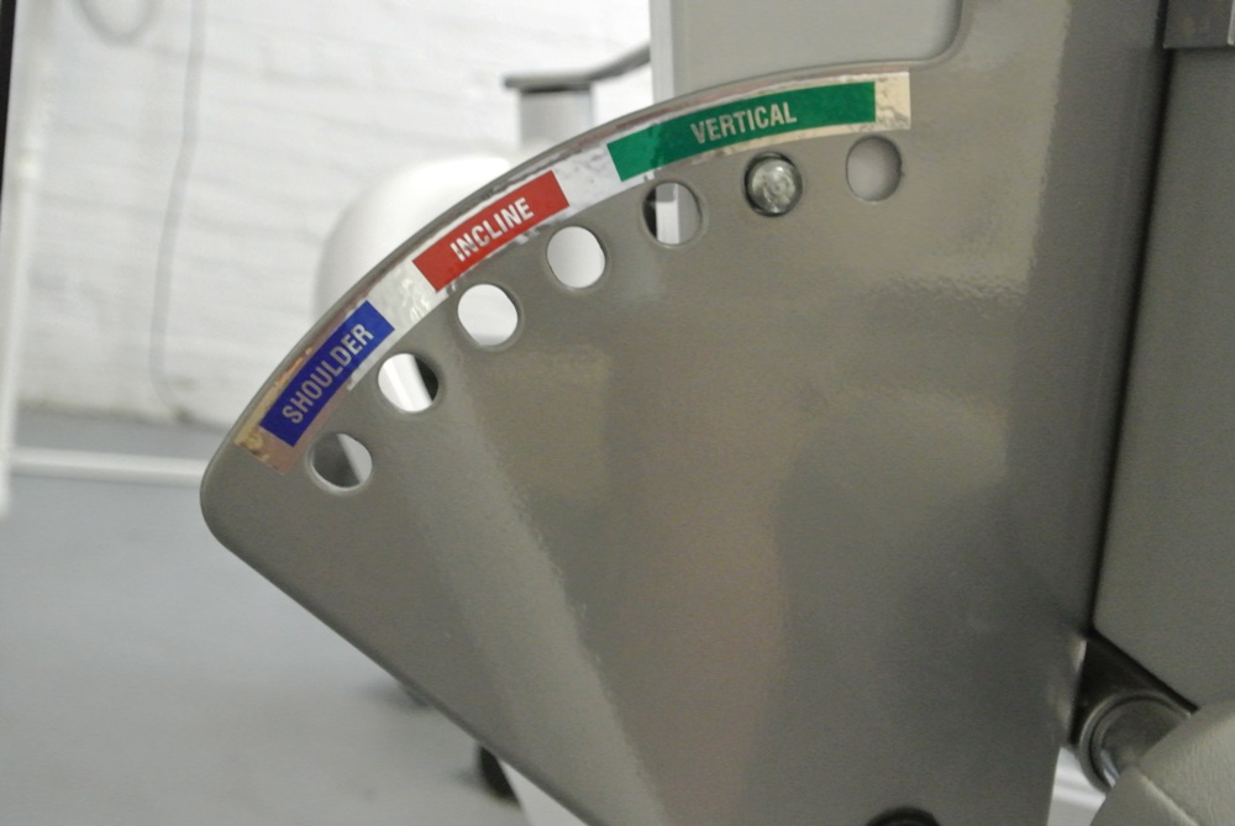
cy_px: 413
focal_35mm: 59
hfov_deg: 33.9
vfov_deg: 23.0
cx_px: 618
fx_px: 2026
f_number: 5
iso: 2800
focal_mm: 21.9
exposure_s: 1/30
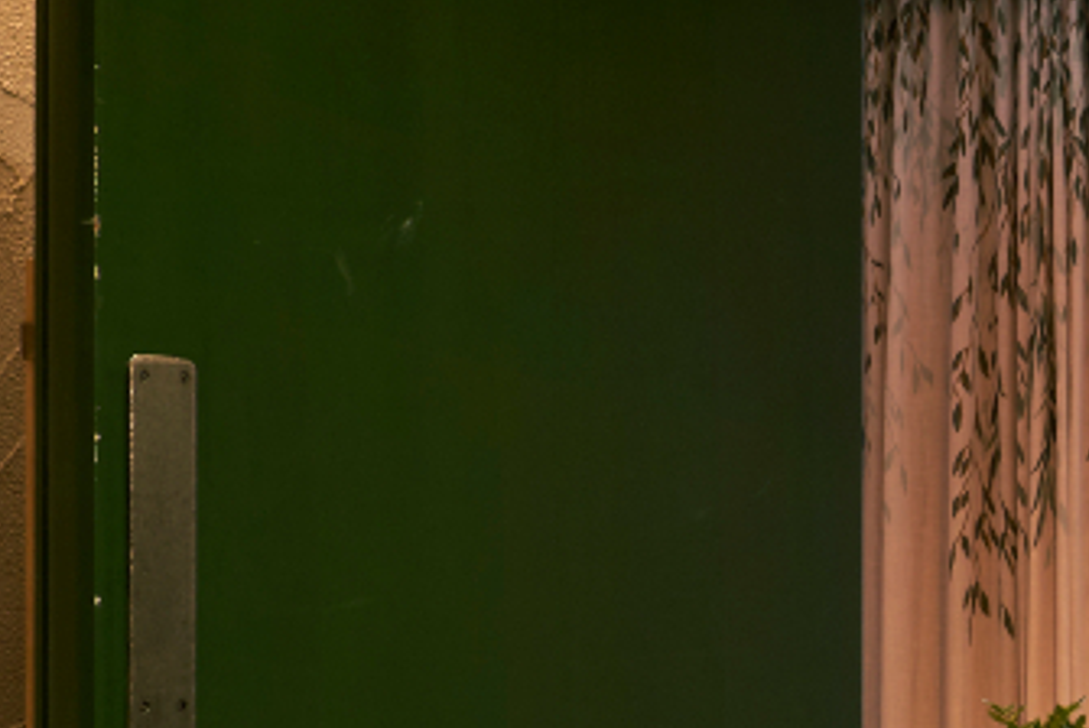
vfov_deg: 8.1
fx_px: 5147
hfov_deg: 11.8
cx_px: 1395
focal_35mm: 170
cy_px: 670
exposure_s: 3
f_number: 16
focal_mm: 32
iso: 100
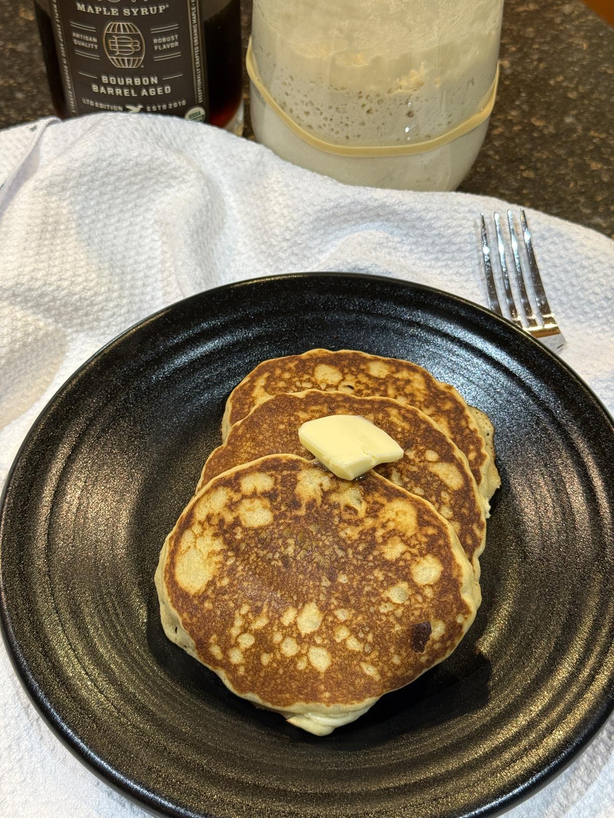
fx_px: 1135
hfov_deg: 30.3
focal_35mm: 48
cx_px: 307
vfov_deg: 39.7
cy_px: 409
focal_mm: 6.76
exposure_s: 1/60
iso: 125
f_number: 1.78
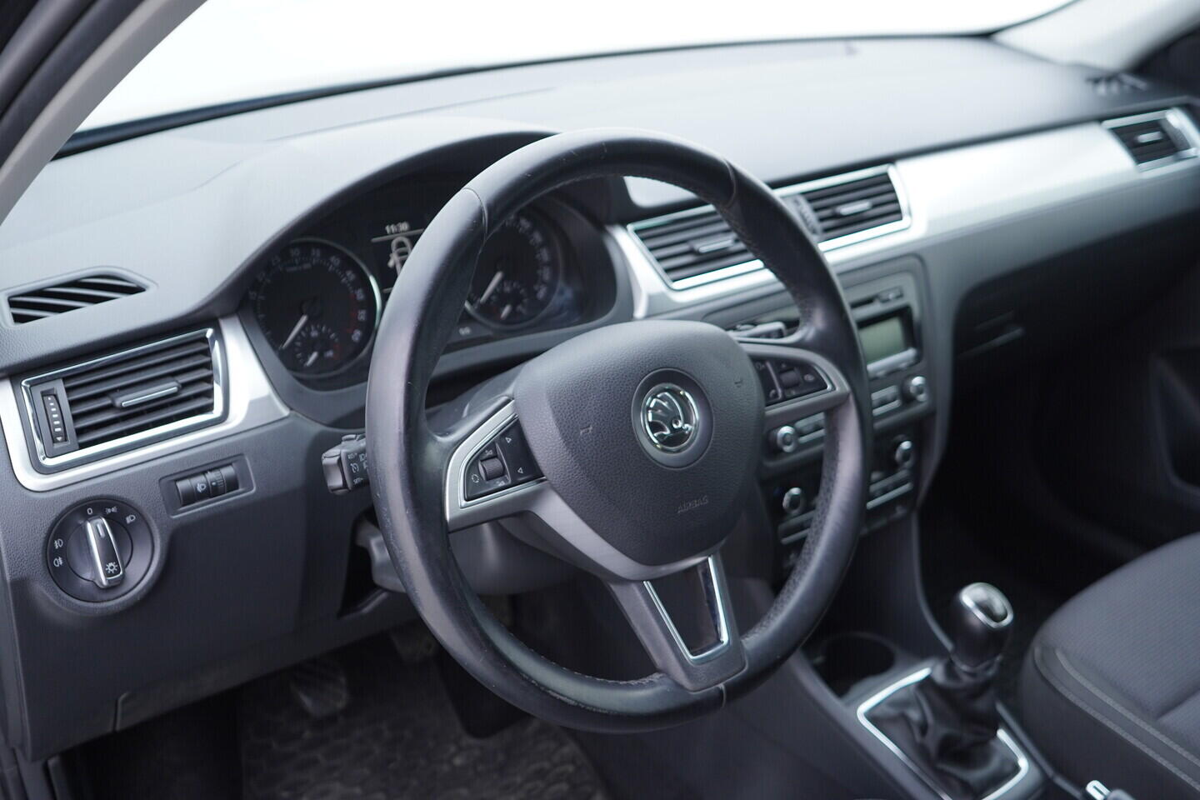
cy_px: 400
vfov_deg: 36.9
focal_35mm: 36
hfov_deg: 53.1
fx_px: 1200
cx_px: 600
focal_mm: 24
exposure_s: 1/40
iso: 200
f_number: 2.8
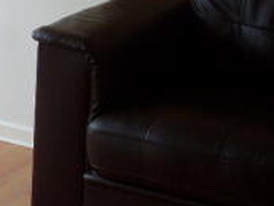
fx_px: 1021
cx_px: -111
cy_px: 41
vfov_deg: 11.5
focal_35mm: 129
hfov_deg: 14.5
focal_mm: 6.3
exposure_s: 1/90
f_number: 3
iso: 100
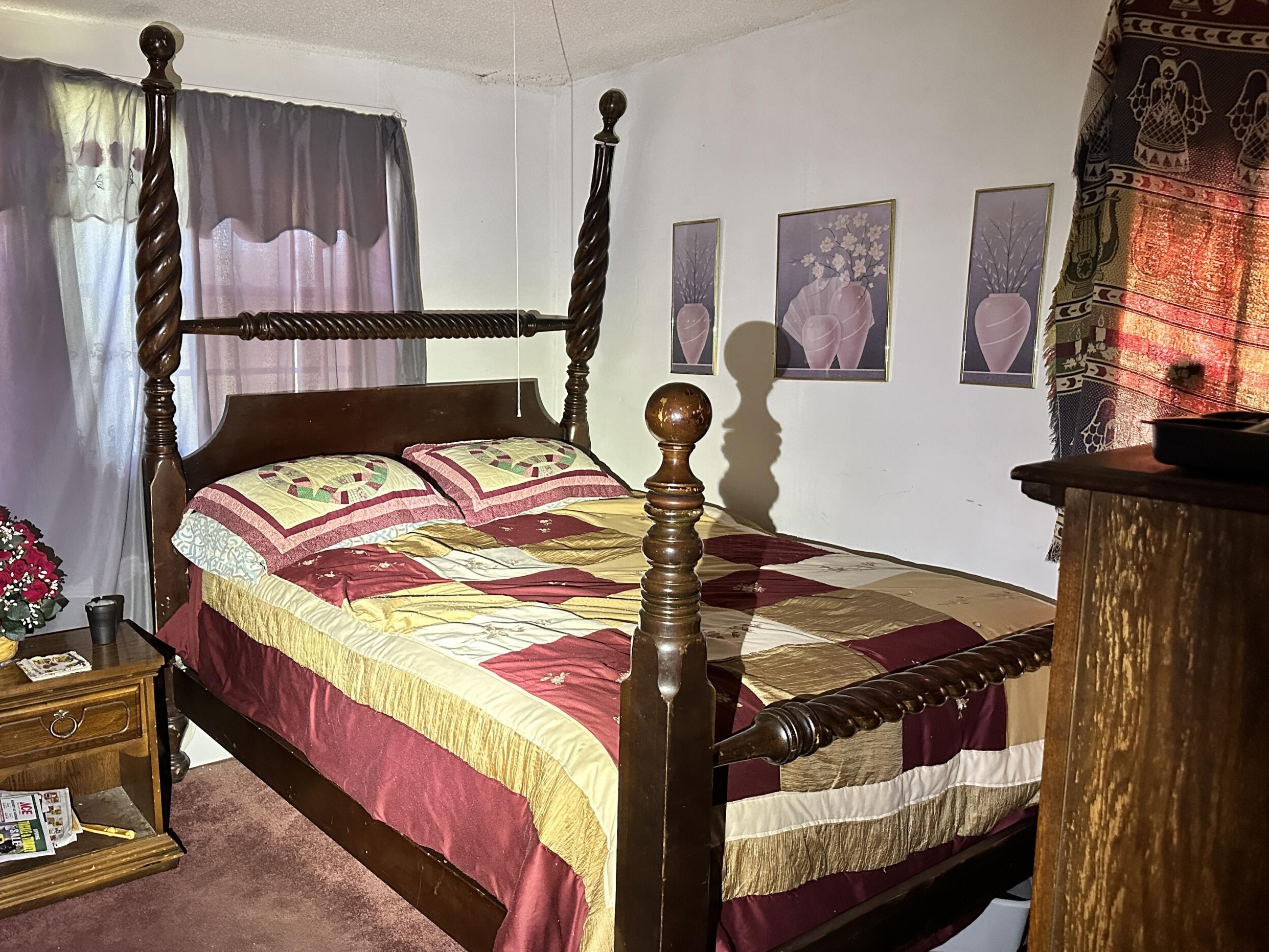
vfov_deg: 48.2
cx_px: 533
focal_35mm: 29
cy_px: 500
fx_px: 1063
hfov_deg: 61.3
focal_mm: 6.86
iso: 640
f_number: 1.78
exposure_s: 1/60
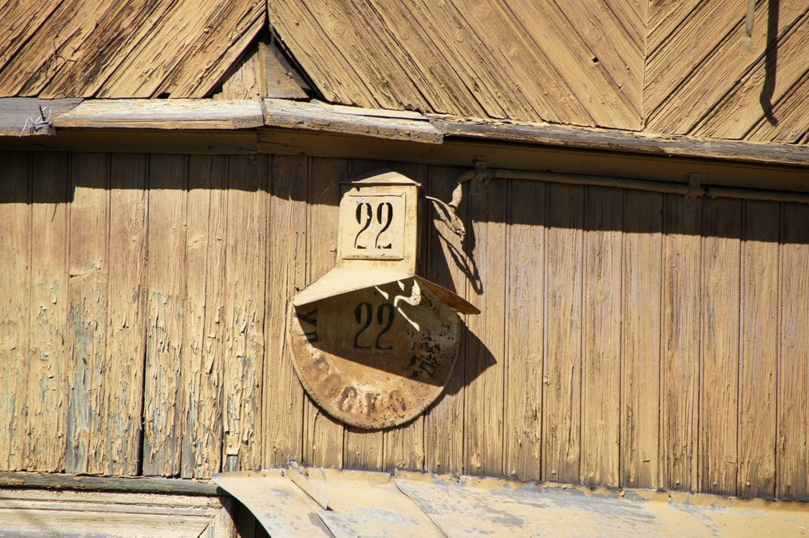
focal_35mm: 375
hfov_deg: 5.5
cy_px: 269
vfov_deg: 3.7
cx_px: 404
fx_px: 8420
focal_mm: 250
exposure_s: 1/500
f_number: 7.1
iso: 200
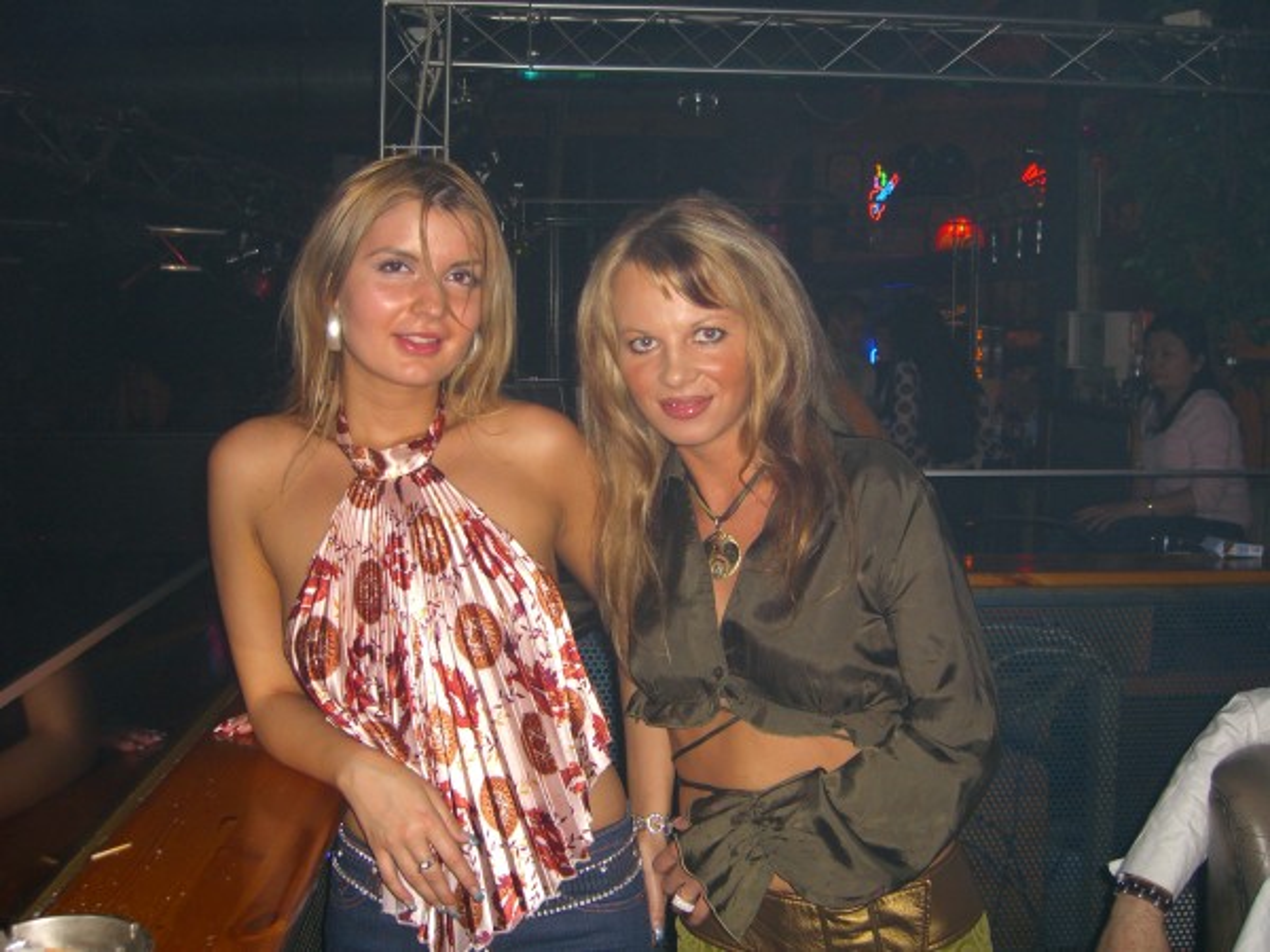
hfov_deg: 49.0
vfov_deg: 37.7
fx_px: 1394
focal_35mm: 38
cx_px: 635
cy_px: 476
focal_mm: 7.9
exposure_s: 1/60
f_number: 2.8
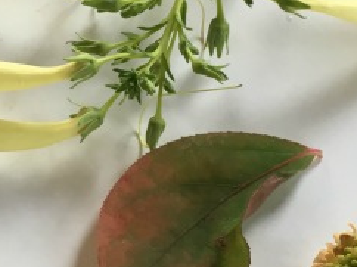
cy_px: 146
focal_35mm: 120
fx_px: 1236
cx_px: 93
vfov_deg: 12.3
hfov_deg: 16.4
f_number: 2.2
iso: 25
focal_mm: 4.15
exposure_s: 1/40
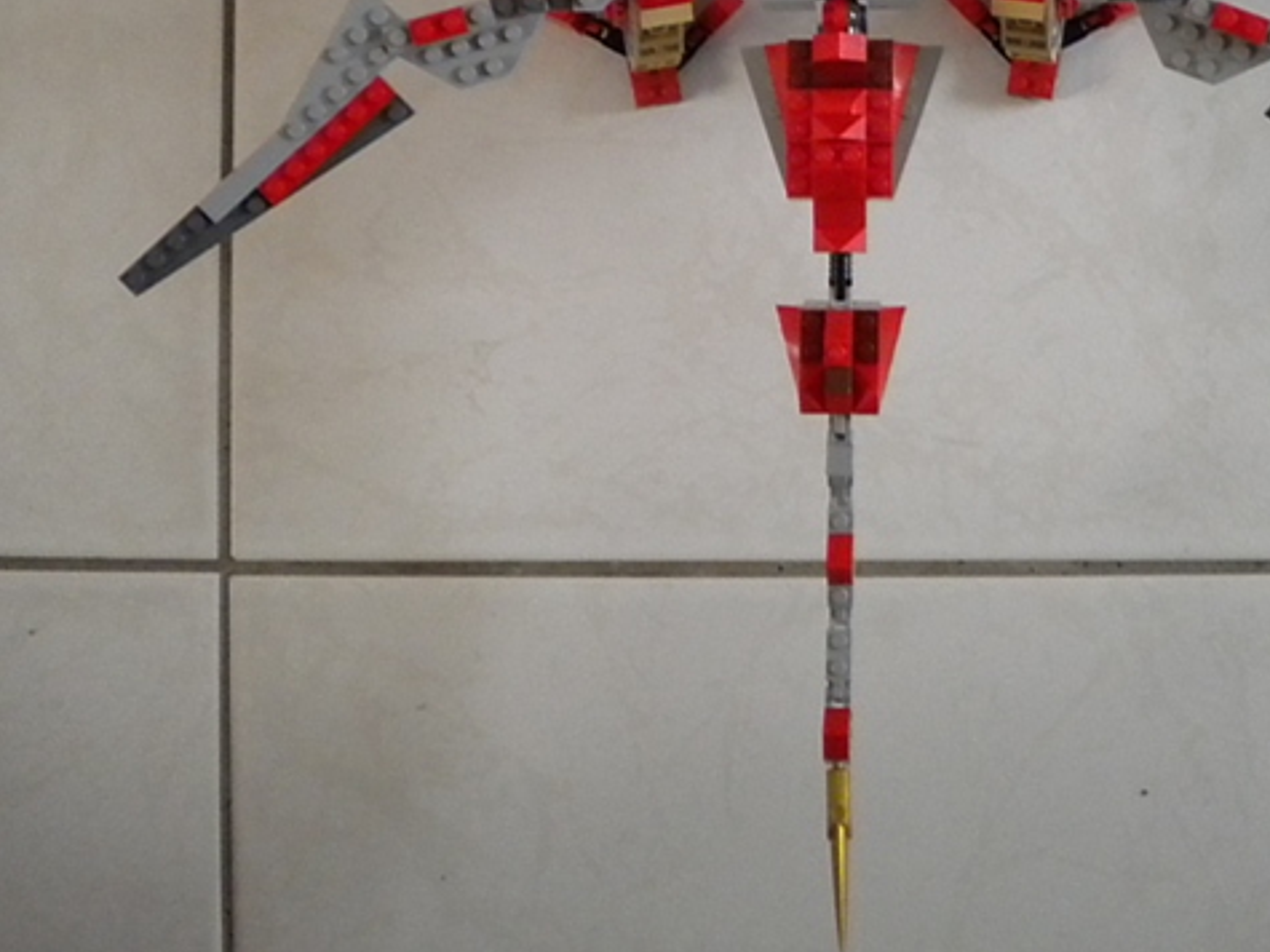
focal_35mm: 59
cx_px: 850
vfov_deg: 24.3
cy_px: 152
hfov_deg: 32.4
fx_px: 2164
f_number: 3.1
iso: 400
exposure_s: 1/19.3
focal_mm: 6.3
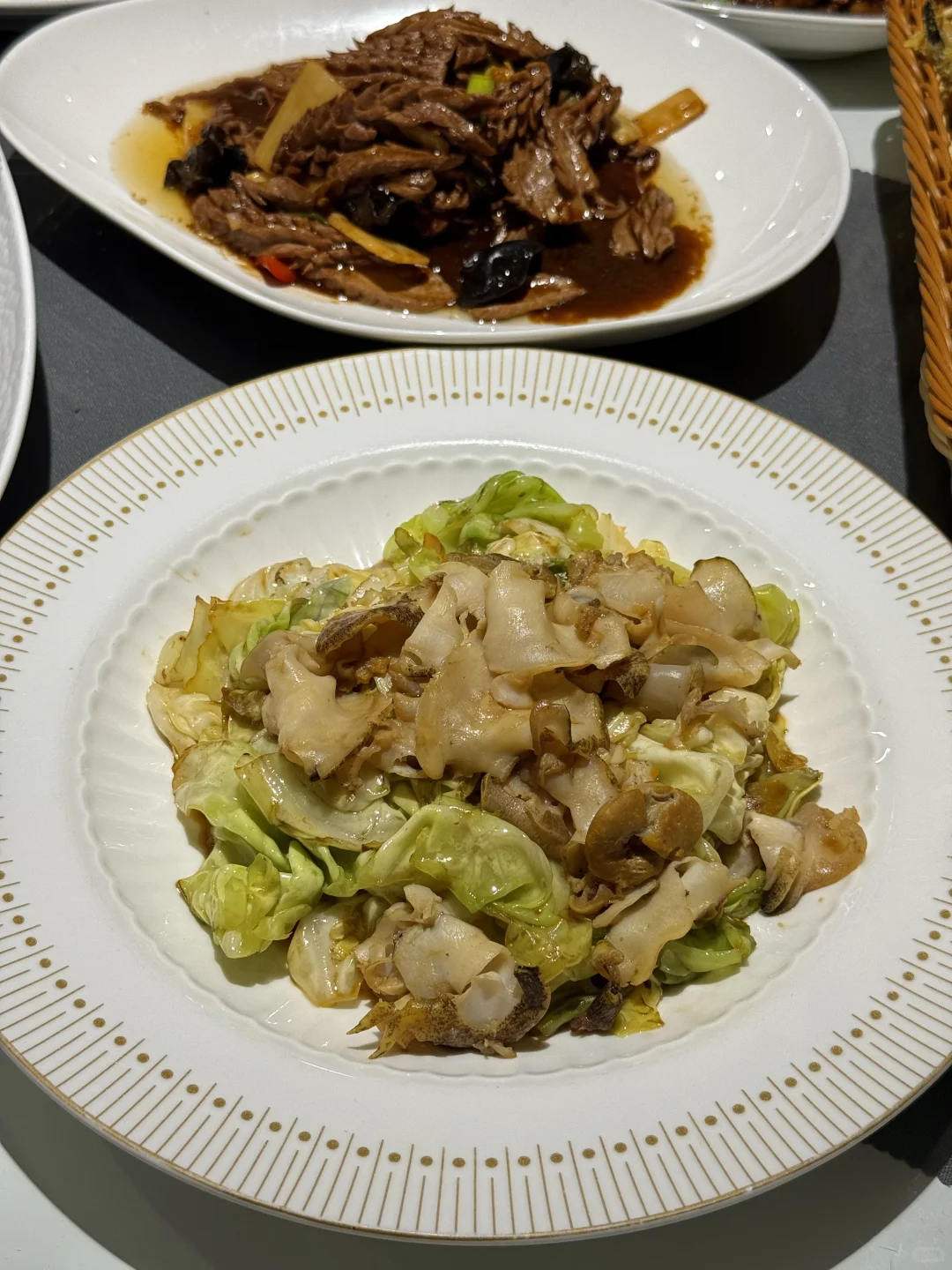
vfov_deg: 39.7
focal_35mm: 48
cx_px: 476
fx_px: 1760
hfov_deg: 30.3
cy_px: 635
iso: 50
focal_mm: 6.76
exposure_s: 1/121
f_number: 1.78
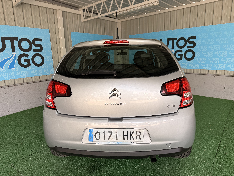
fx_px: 162
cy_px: 88
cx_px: 117
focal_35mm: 24
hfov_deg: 71.6
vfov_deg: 56.8
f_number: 1.78
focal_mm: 6.76
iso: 80
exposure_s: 1/368
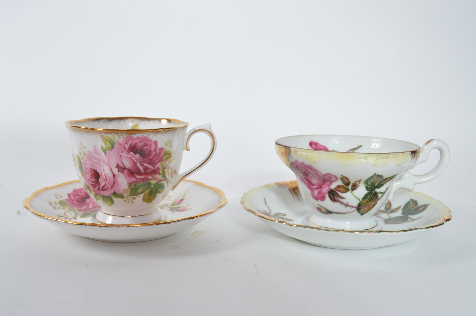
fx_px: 476
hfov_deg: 53.2
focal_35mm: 36
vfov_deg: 36.8
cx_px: 238
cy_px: 158
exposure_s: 1/100
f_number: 9
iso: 200
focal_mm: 24
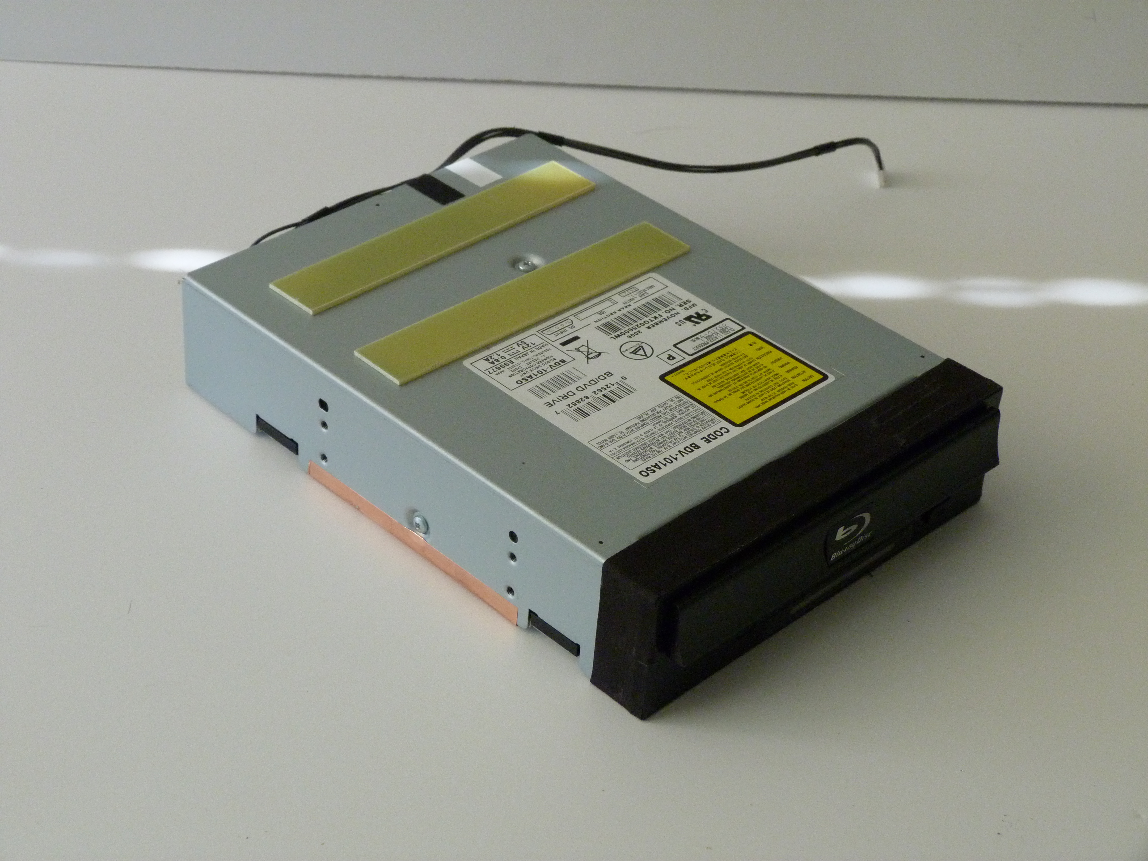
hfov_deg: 29.4
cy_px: 430
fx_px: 2189
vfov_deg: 22.3
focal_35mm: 66
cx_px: 574
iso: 400
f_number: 4.5
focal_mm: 11.8
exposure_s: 1/160
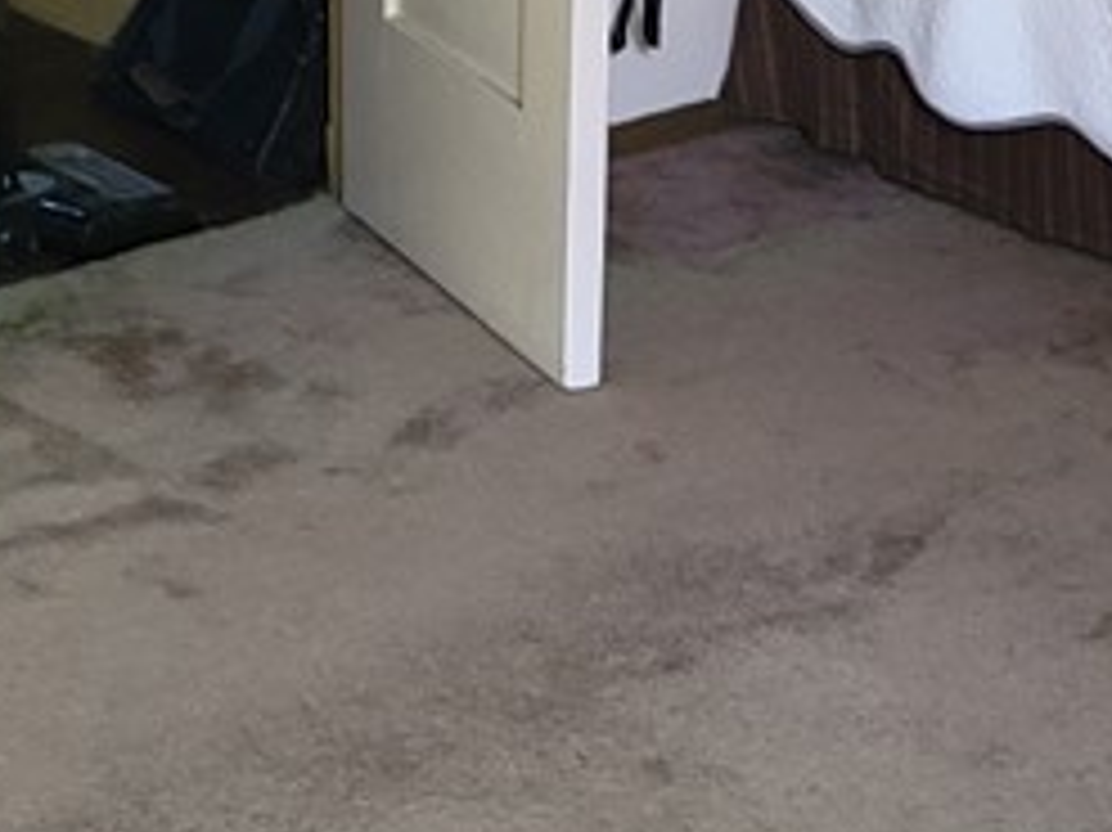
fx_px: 3725
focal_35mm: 116
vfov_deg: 12.4
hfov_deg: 16.7
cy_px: -184
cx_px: 1089
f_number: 2
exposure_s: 1/40
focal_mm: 5.9
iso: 640
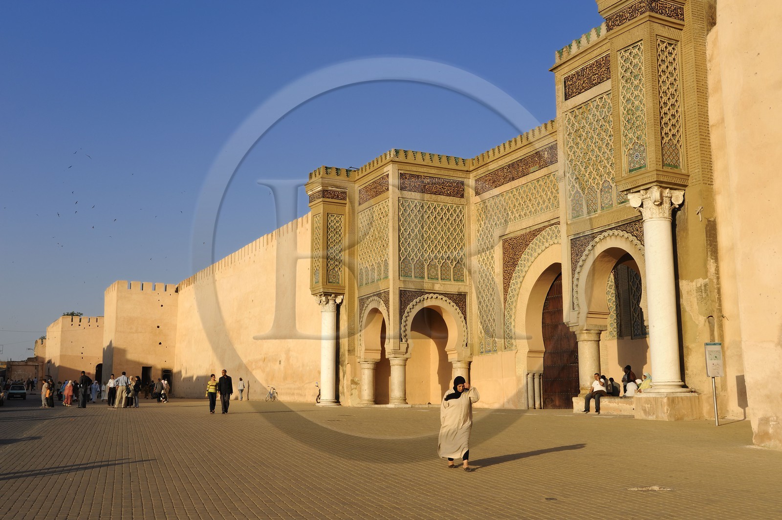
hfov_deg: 46.4
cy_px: 260
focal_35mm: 42
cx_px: 391
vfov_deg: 31.8
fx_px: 912
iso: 200
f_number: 14
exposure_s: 1/160
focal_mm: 42
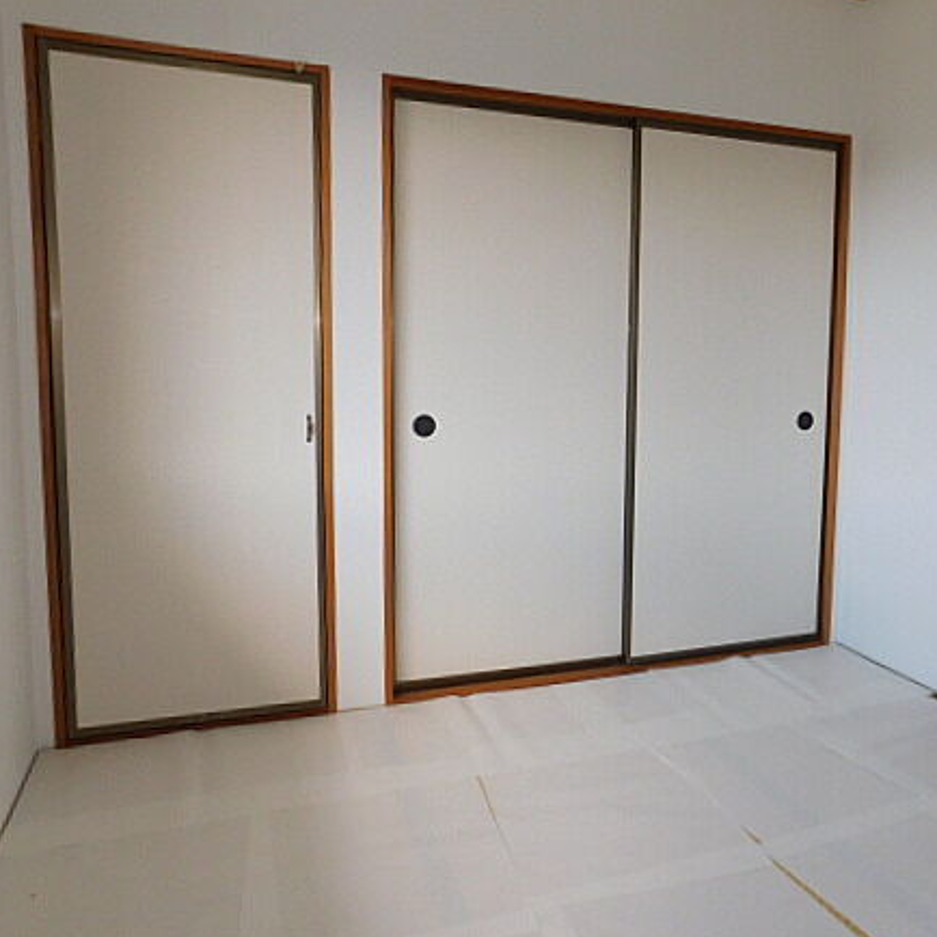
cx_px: 635
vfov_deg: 54.0
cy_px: 445
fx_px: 919
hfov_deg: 52.9
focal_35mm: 30
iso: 125
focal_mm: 4
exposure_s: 1/100
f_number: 3
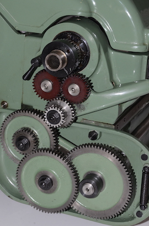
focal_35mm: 123
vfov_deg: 16.7
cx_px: 74
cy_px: 113
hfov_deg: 11.1
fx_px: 767
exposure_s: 1/60
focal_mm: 82
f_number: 14
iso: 800
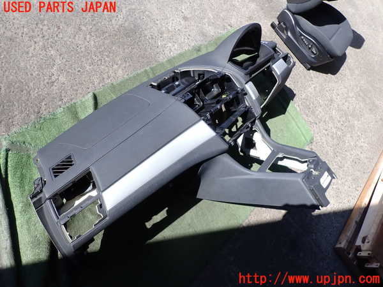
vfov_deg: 54.9
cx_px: 192
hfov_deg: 69.4
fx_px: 277
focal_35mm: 25
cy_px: 144
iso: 100
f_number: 2.8
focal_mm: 4.5
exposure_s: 1/500
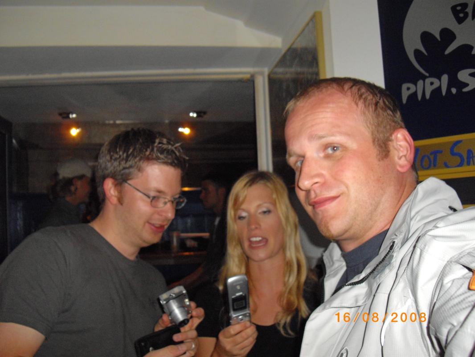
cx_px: 238
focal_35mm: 38
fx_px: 522
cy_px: 178
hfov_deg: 49.0
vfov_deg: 37.7
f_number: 2.8
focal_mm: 7.9
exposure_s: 1/40
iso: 400
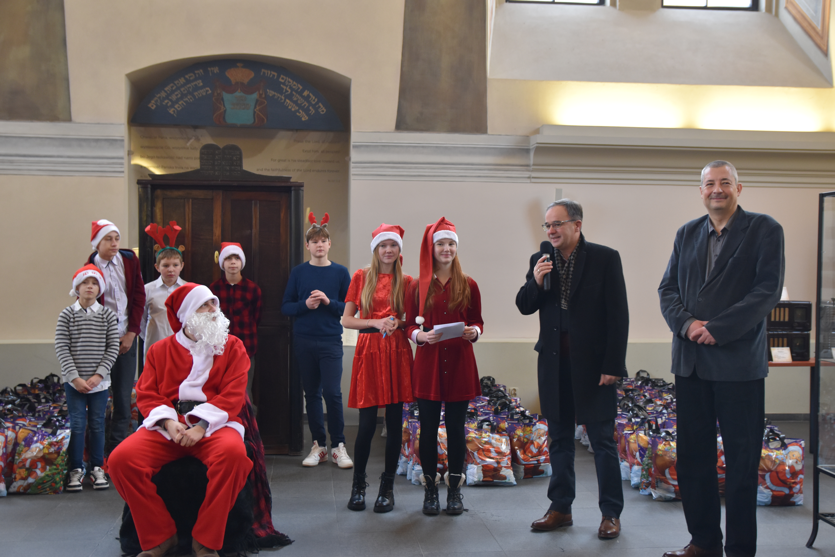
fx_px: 939
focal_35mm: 40
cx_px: 418
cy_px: 278
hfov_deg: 47.9
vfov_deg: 33.0
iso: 800
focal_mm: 27
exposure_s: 1/60
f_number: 3.2
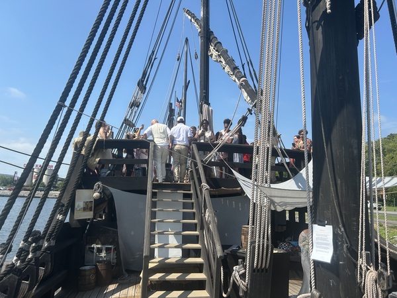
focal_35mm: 26
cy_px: 149
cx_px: 198
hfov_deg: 67.3
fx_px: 298
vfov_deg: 53.1
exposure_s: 1/2994
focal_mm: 5.7
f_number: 1.5
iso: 50
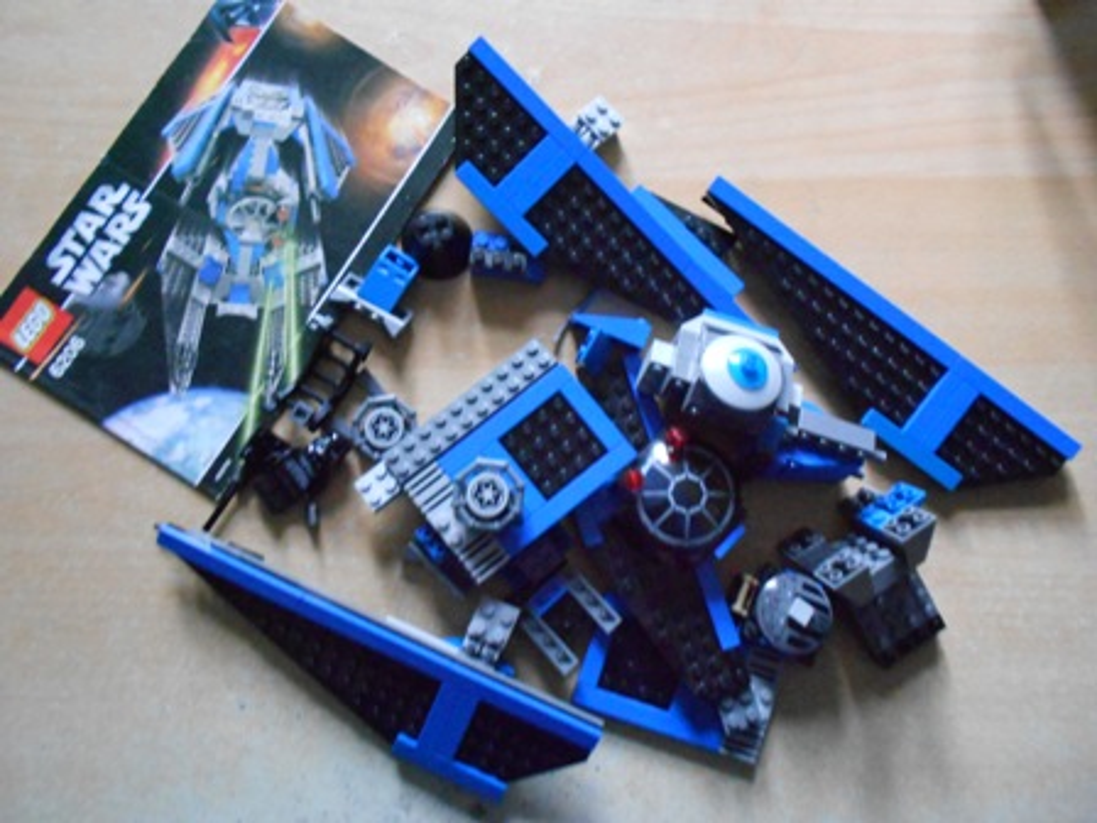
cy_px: 412
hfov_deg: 67.3
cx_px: 548
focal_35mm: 26
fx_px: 824
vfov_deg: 53.1
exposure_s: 1/1.6
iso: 800
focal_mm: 4.6
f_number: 3.2
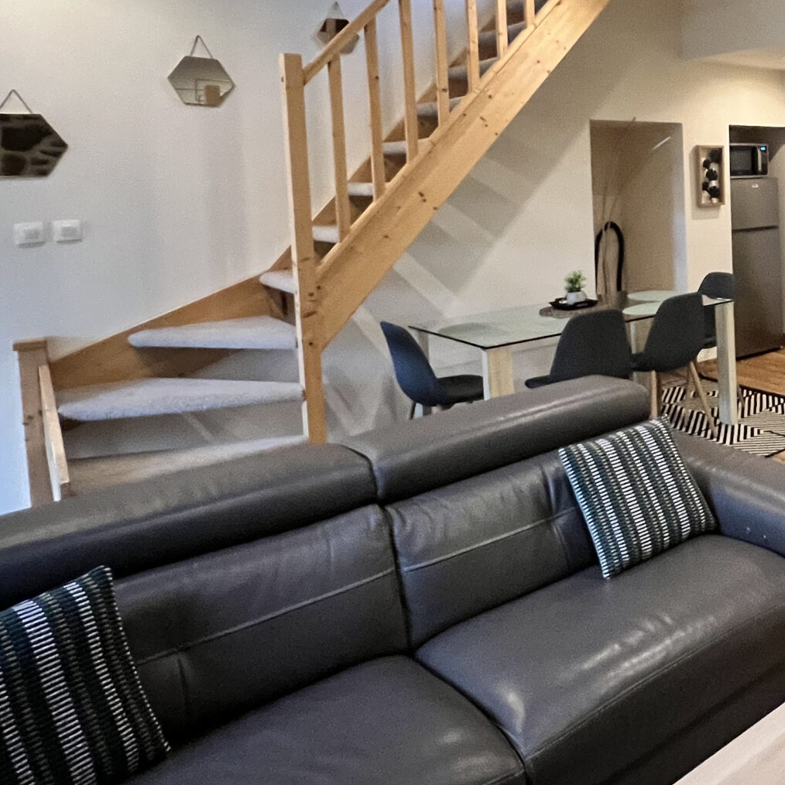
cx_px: 811
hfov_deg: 45.5
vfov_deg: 53.7
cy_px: 220
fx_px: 744
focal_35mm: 29
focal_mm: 1.57
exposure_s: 1/34
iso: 800
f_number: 1.8
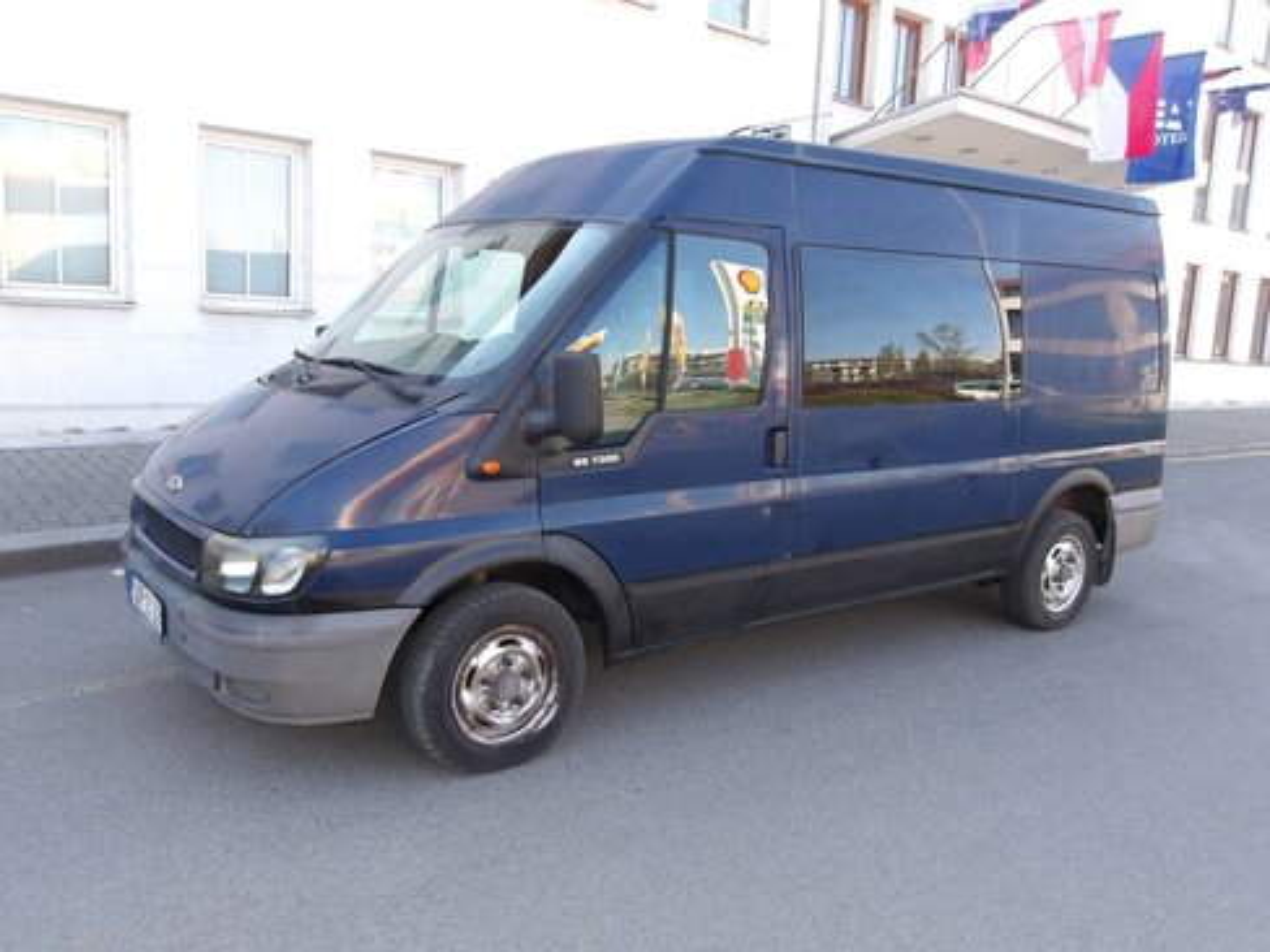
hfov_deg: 65.3
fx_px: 991
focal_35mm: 27
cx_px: 635
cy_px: 476
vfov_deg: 51.4
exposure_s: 1/129
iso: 100
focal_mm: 4.9
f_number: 3
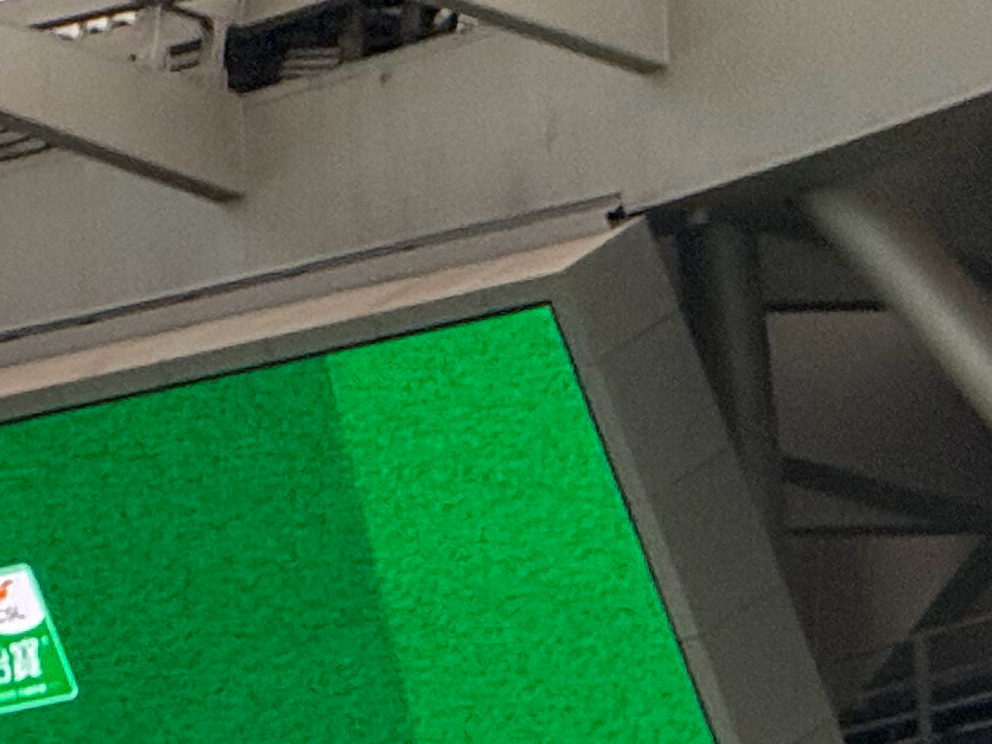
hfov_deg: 3.4
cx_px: -437
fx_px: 16593
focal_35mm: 579
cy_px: 1260
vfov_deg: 2.6
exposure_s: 1/140
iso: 64
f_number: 2.8
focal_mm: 15.66
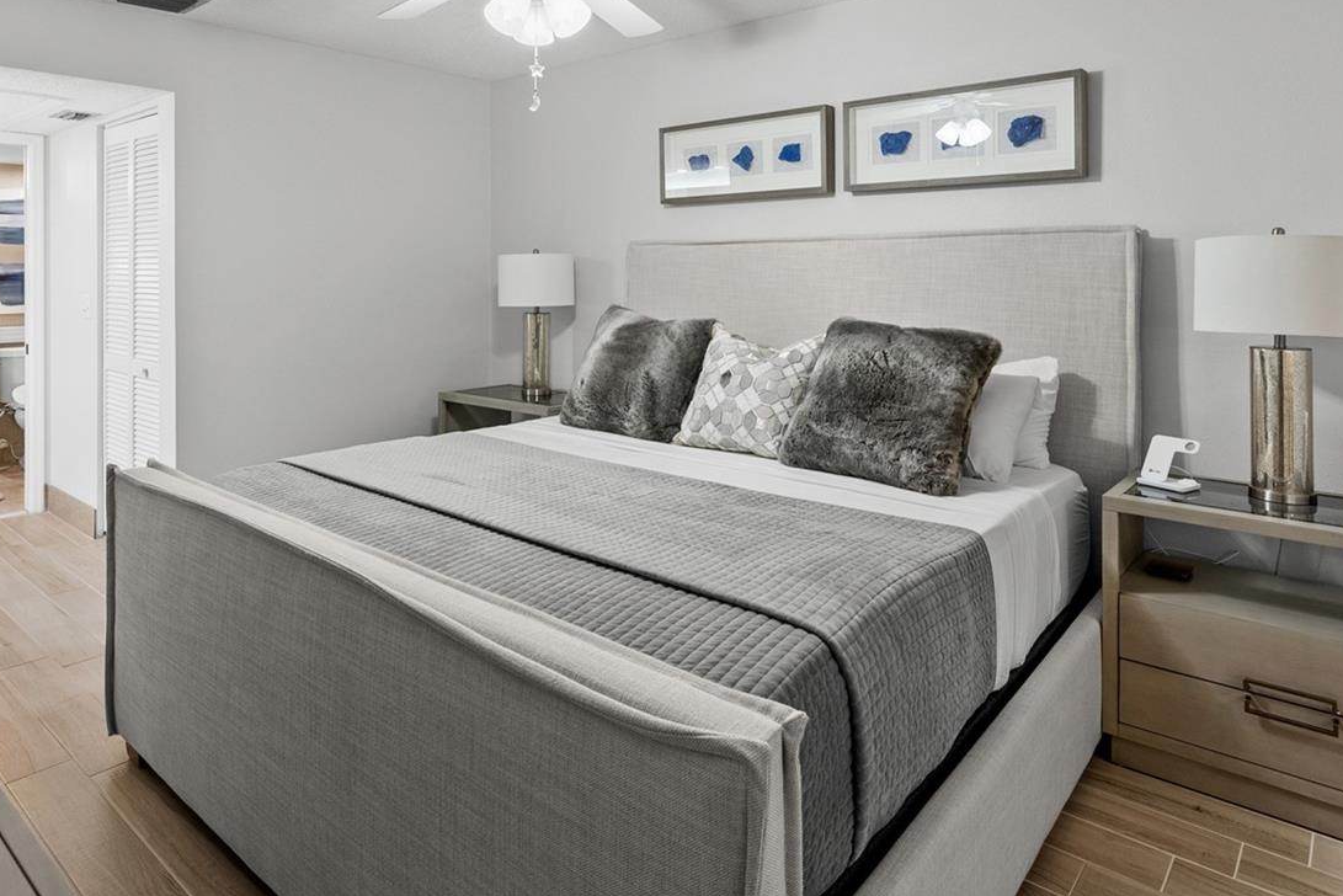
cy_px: 295
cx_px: 630
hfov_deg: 77.0
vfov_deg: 54.8
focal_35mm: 23
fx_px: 843
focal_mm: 15.4
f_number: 9
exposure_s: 1/3
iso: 640
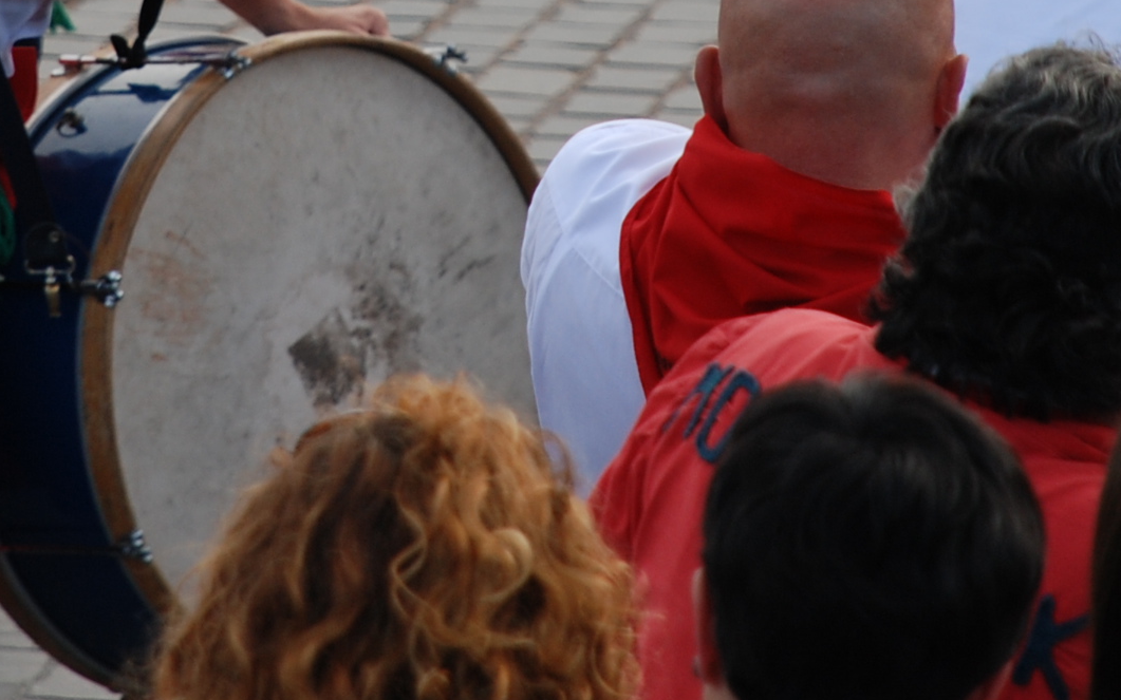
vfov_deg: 2.3
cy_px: -162
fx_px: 17242
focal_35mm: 564
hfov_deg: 3.7
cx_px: 300
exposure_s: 1/125
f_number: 5.6
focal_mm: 135
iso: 200
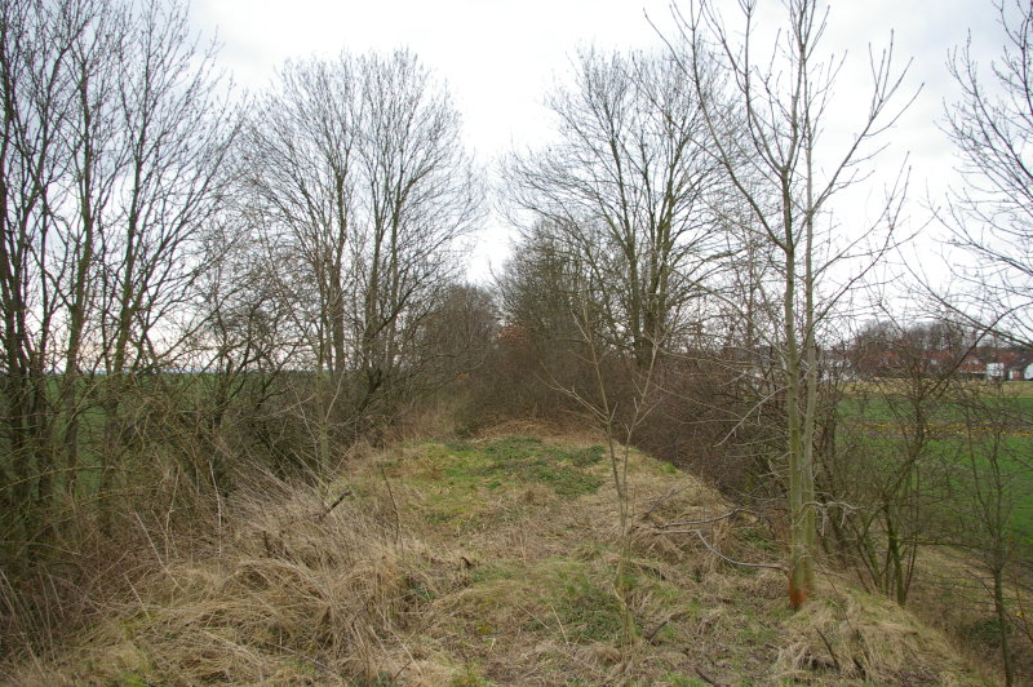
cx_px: 516
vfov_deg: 47.9
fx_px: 774
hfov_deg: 67.4
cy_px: 344
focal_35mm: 27
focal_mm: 18
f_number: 5.6
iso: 200
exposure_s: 1/45
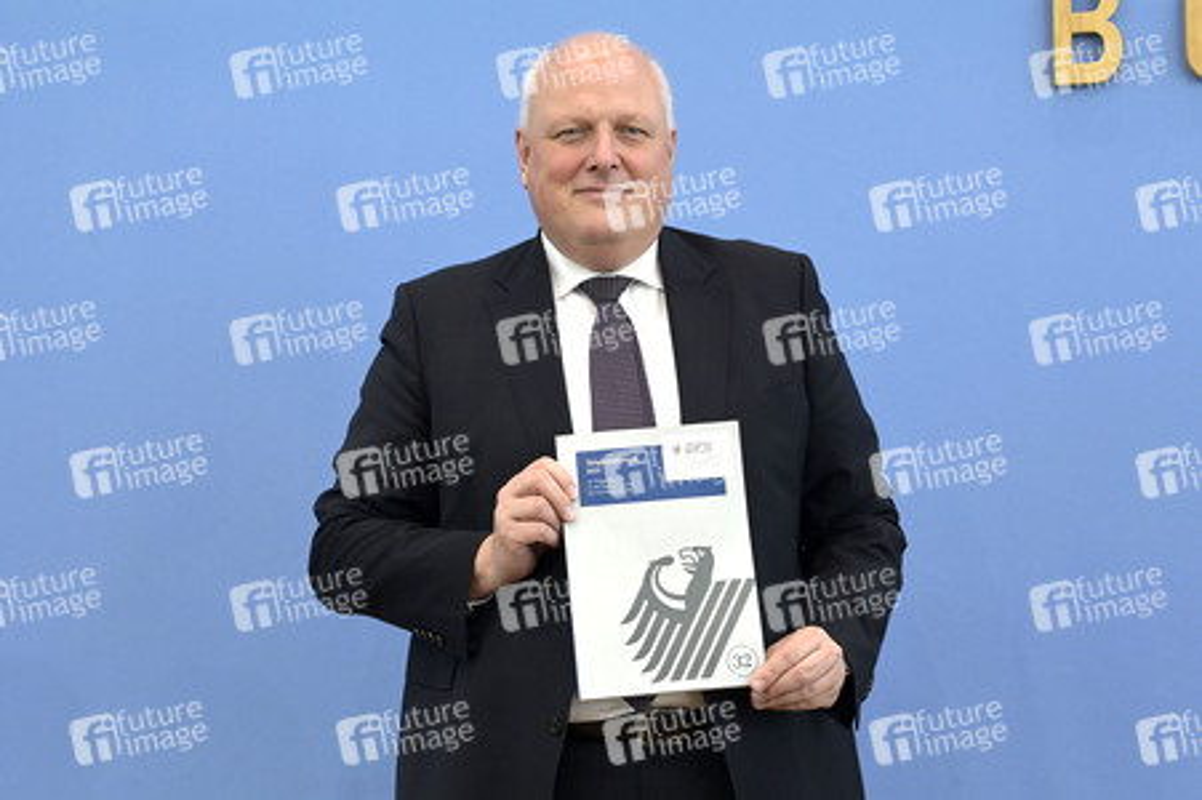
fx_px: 1835
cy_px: 400
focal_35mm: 55
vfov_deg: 24.6
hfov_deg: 36.3
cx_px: 601
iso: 2000
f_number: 5.6
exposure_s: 1/400
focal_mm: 55
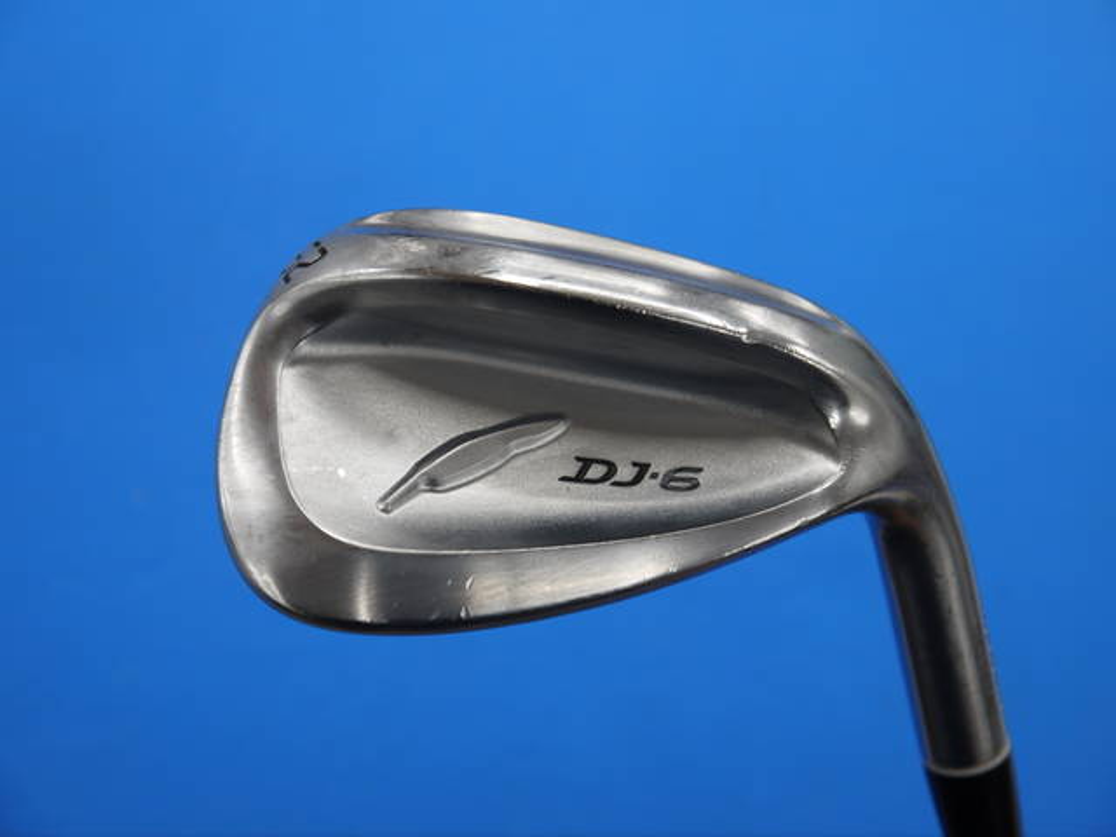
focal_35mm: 56
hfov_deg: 34.3
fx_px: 1805
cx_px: 558
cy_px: 418
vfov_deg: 26.1
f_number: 4.8
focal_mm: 28
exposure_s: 1/80
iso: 160
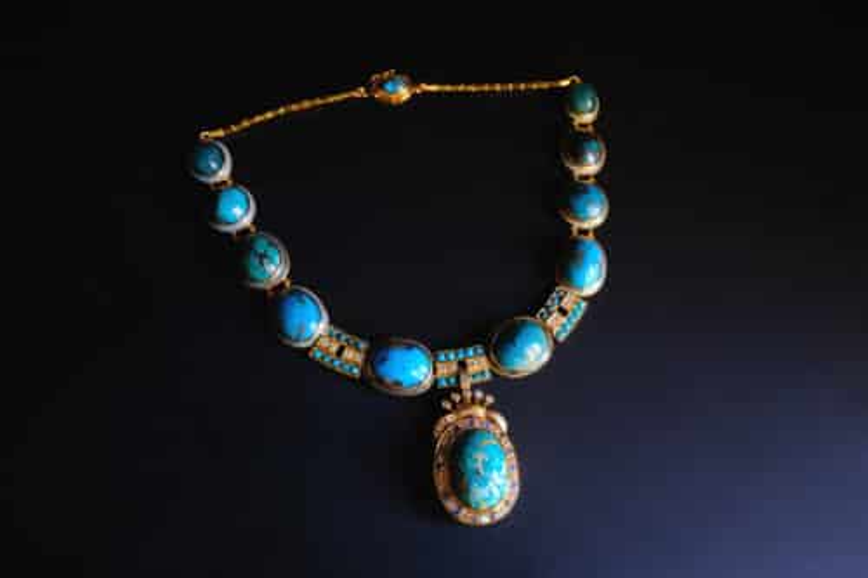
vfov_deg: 55.1
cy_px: 289
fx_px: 554
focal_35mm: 23
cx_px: 434
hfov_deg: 76.1
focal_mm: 15
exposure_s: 1/15
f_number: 7.1
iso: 1600
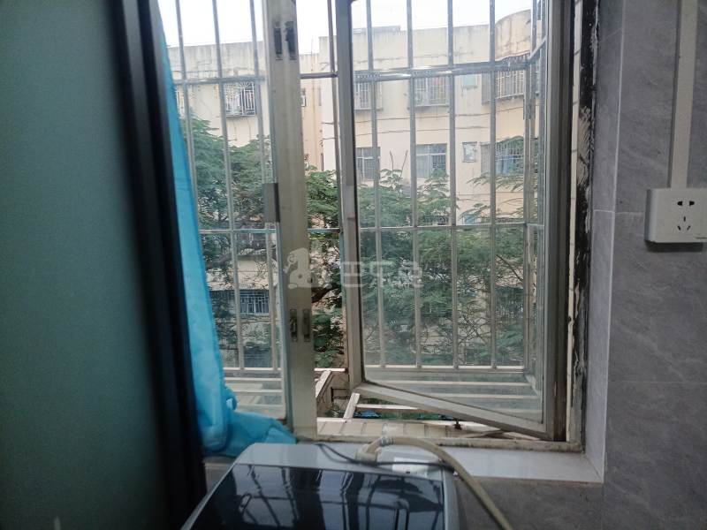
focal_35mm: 26
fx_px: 531
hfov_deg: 67.3
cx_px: 354
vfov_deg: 53.1
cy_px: 265
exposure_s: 1/33.3
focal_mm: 4.65
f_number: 1.8
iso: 849
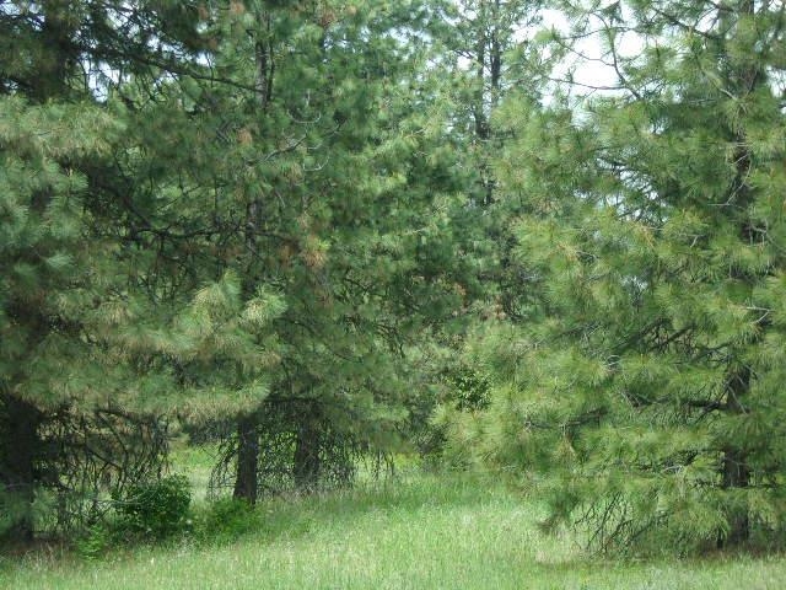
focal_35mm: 108
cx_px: 393
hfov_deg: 18.2
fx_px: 2452
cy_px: 295
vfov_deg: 13.7
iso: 80
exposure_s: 1/105
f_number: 6.6
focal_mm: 19.6
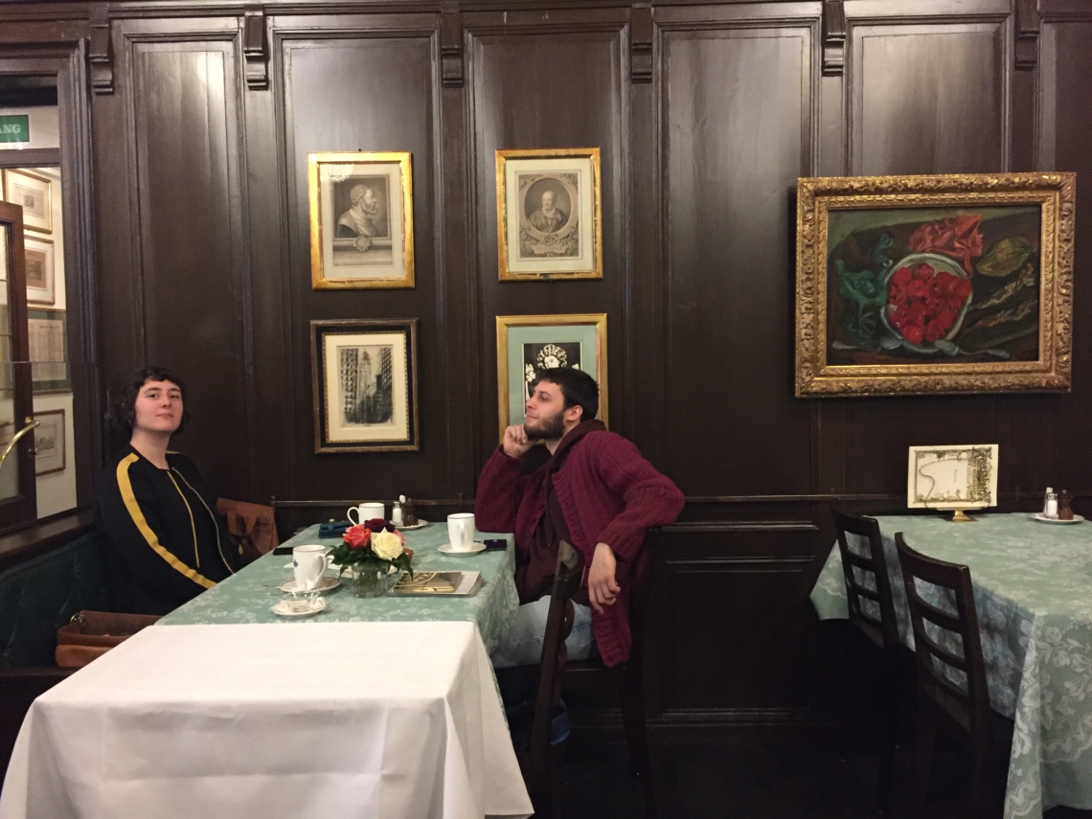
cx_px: 546
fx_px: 915
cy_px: 410
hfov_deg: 61.7
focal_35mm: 29
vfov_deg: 48.2
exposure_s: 1/17
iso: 320
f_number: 2.2
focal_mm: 4.15
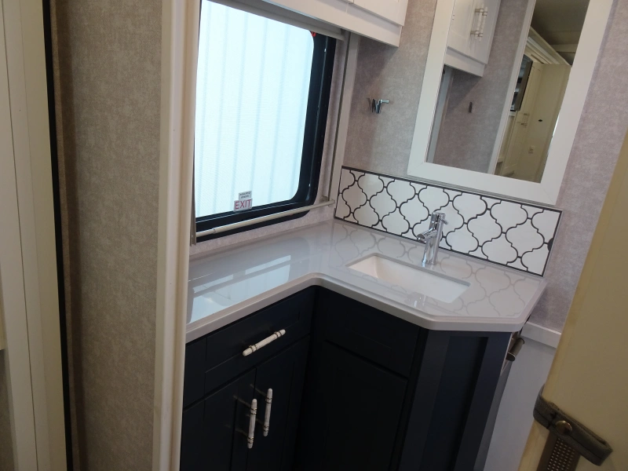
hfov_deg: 71.6
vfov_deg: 56.8
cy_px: 236
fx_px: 435
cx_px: 314
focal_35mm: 24
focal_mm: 4.1
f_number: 3.5
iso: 125
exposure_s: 1/30
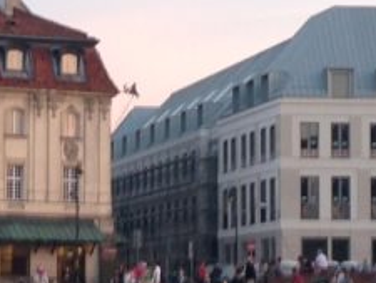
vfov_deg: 7.9
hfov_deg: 10.5
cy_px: 169
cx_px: 94
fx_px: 2043
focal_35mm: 188
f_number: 2.4
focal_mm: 4.12
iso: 50
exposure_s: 1/24
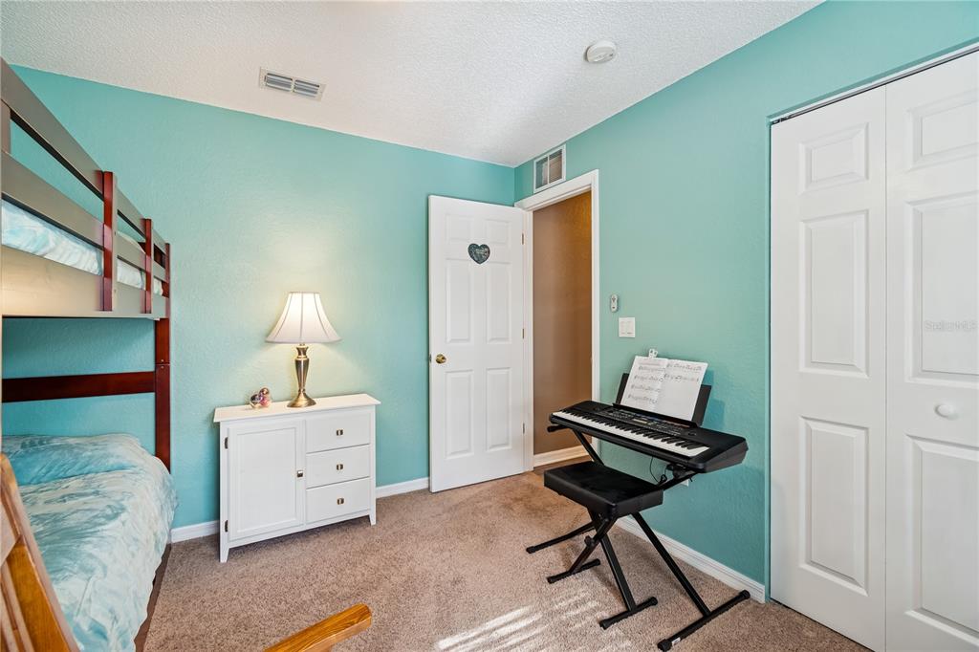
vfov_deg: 77.3
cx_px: 490
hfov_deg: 100.4
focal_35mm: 15
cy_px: 326
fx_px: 408
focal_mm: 10
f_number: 7.1
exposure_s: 1/3.33
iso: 100
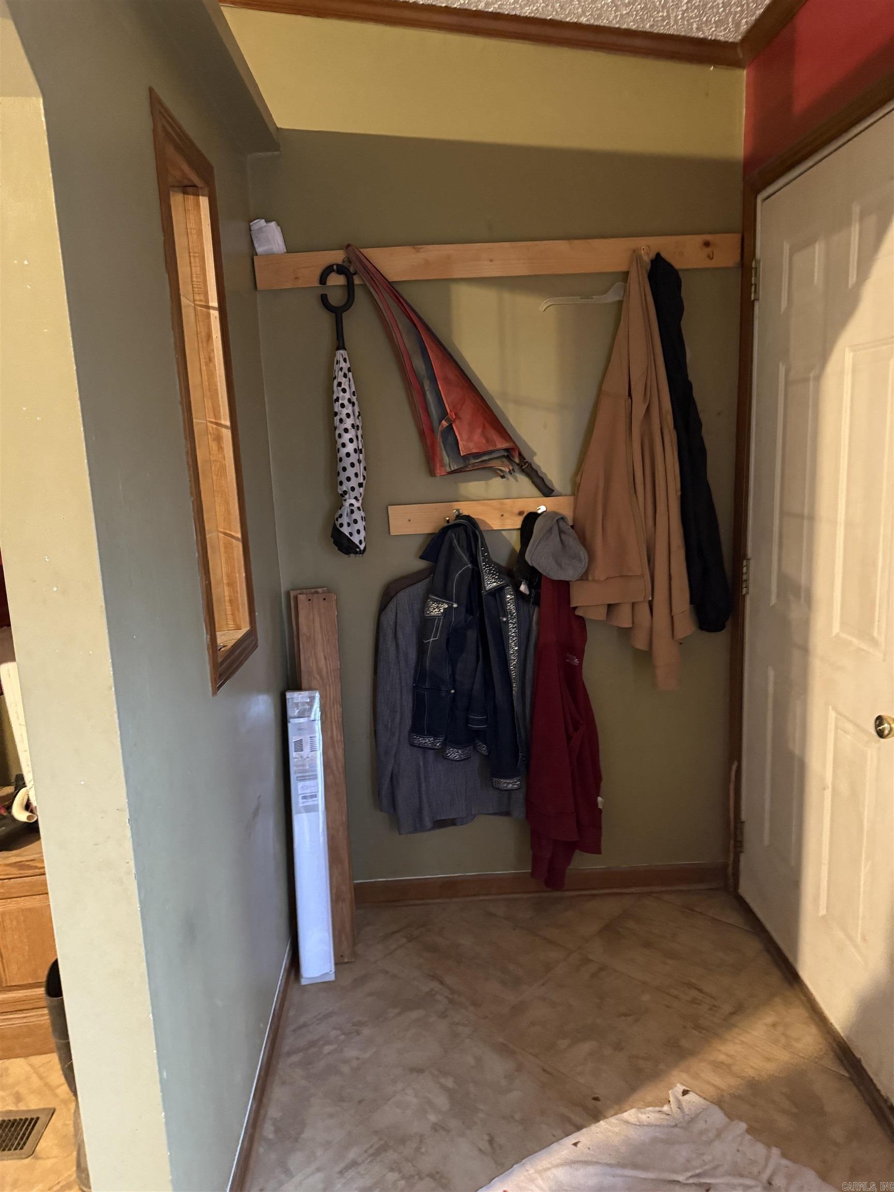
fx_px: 826
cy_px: 596
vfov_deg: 71.6
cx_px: 447
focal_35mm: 24
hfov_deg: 56.8
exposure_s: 1/30
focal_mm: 6.76
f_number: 1.78
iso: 1000
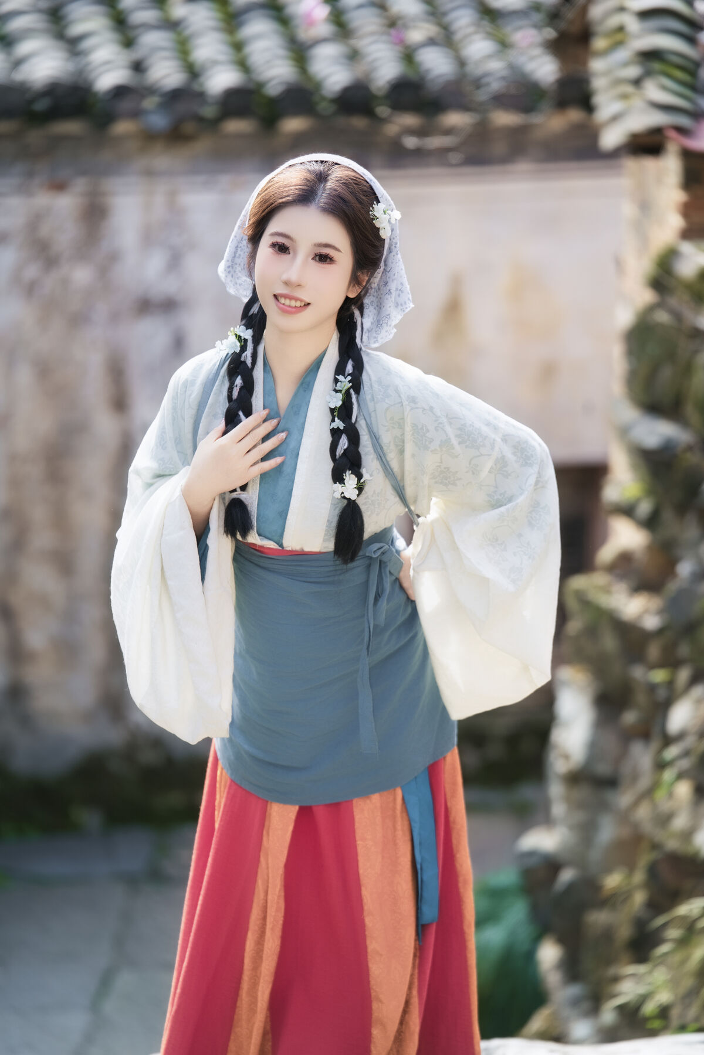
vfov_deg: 16.3
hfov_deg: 10.9
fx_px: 3696
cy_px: 528
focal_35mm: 126
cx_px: 352
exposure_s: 1/200
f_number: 2.8
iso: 125
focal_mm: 126
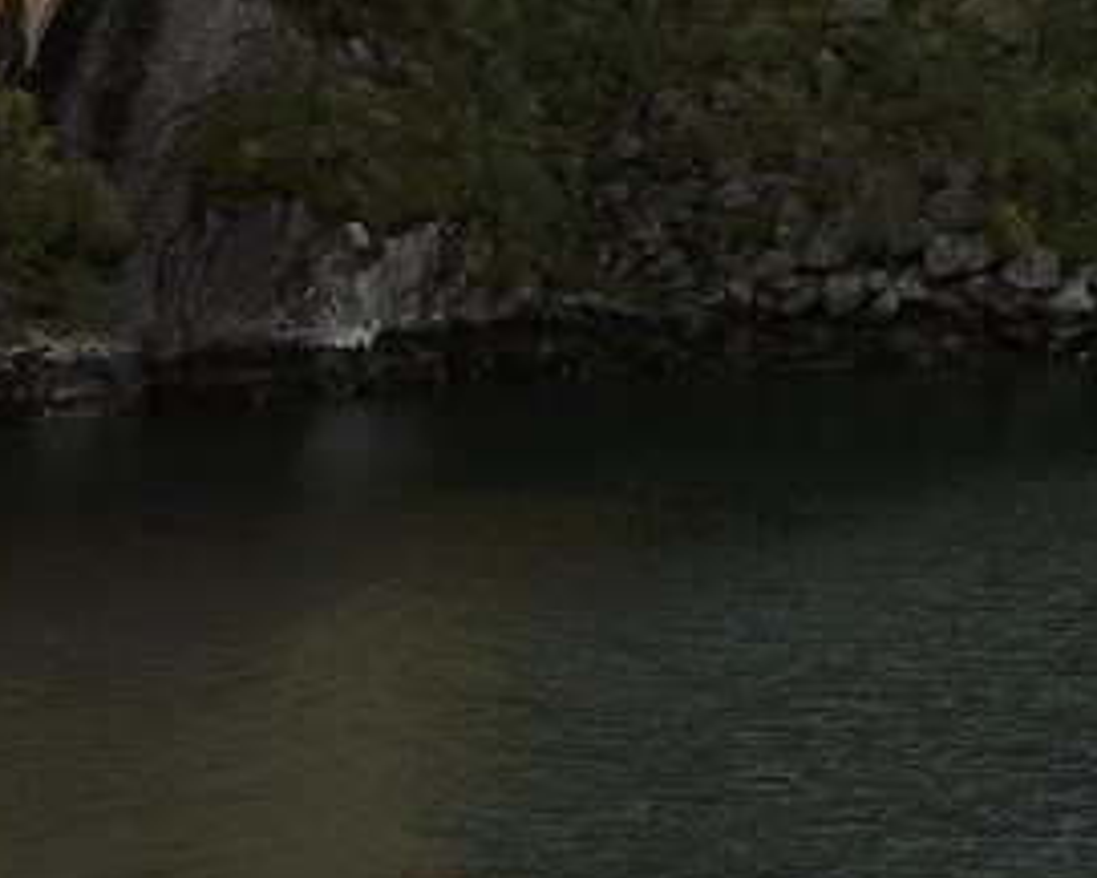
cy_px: -797
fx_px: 5749
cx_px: 3121
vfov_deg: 8.4
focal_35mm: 177
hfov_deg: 9.1
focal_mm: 32
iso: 200
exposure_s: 1/160
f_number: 7.1
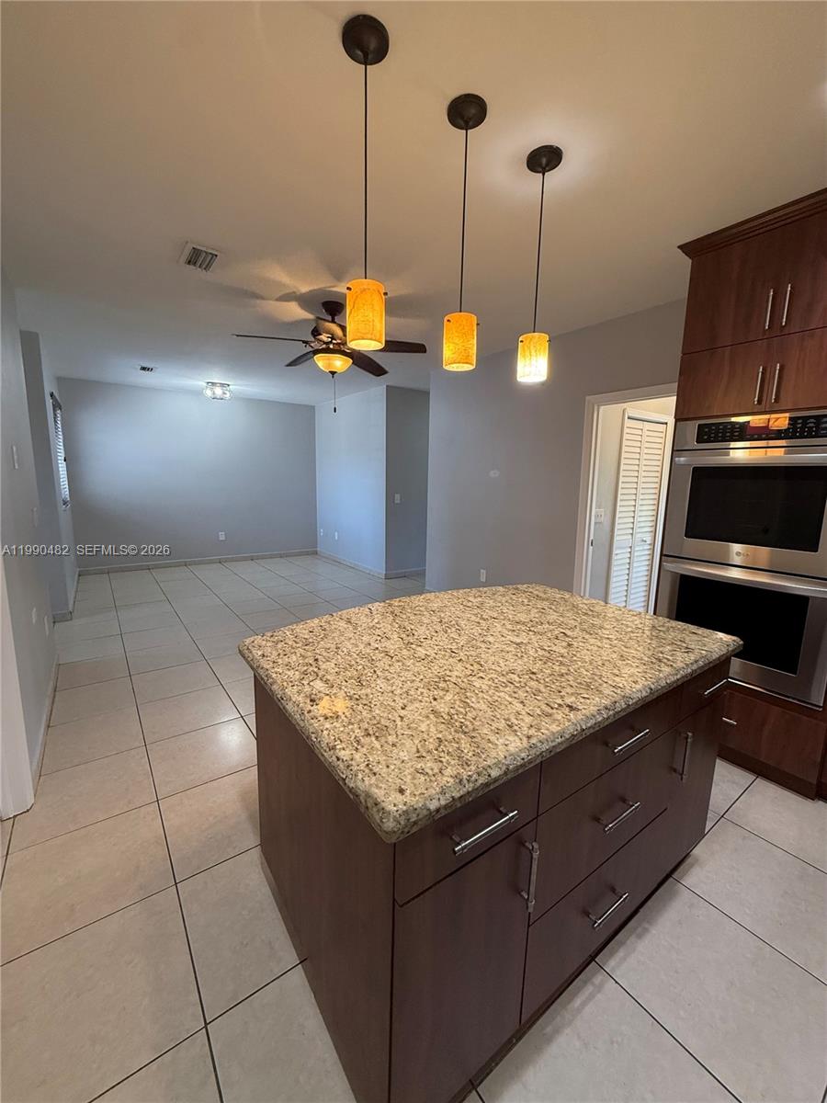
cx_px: 414
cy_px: 552
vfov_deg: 102.1
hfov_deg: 85.7
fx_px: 446
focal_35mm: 14
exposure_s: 1/120
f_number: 2.2
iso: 250
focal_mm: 2.22
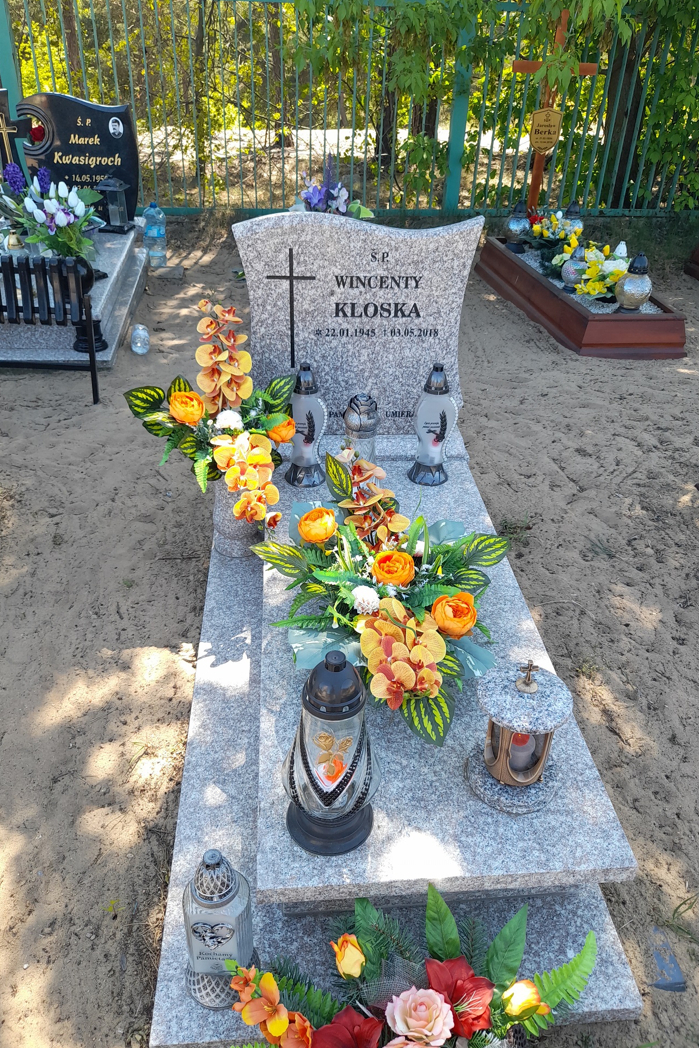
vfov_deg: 67.4
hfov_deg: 47.9
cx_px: 361
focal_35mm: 27
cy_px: 538
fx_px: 786
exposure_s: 1/100
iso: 20
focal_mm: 4.6
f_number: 2
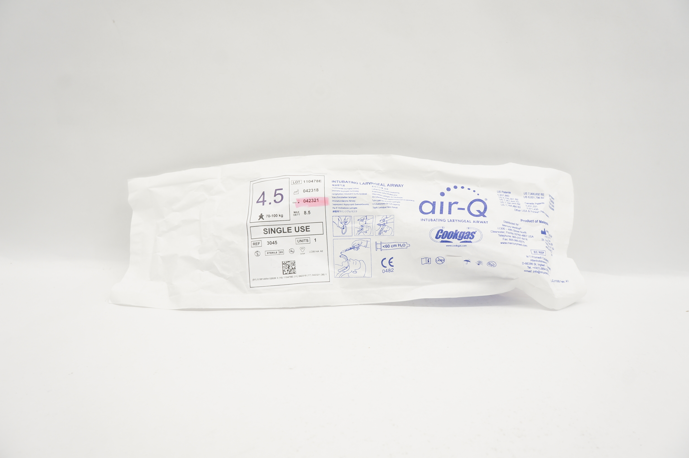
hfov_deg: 67.4
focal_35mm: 27
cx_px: 344
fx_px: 516
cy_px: 229
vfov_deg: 47.8
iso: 200
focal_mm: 18
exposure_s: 1/25
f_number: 7.1
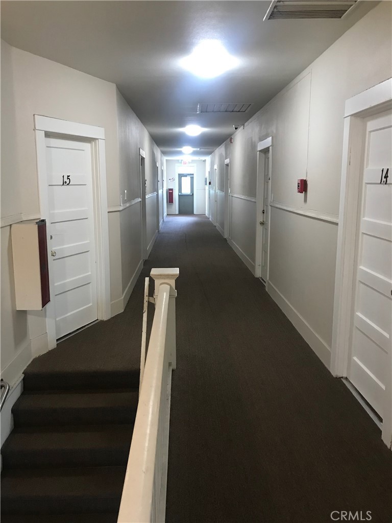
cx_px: 196
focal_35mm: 28
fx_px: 423
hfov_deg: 49.7
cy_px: 262
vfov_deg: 63.4
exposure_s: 1/15
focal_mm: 3.99
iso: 64
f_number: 1.8
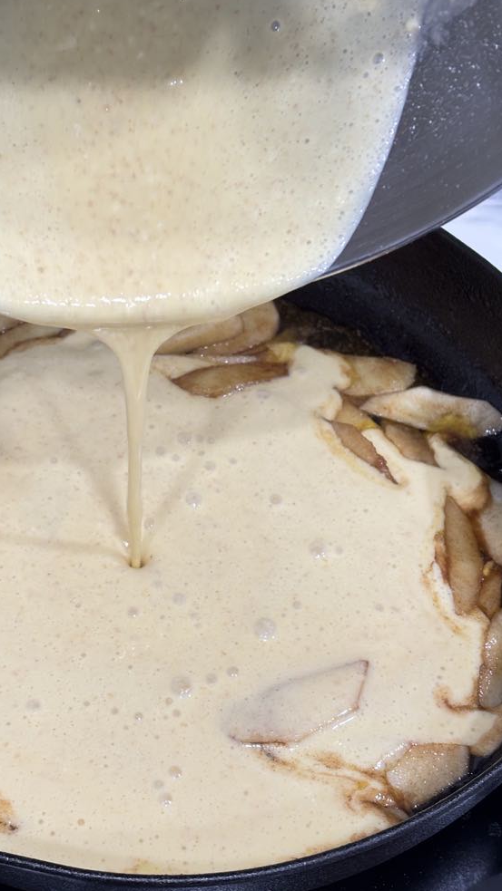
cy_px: 452
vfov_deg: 35.4
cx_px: 157
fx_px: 1396
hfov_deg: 20.3
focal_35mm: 59
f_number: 1.6
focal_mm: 5.96
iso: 100
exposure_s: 1/50
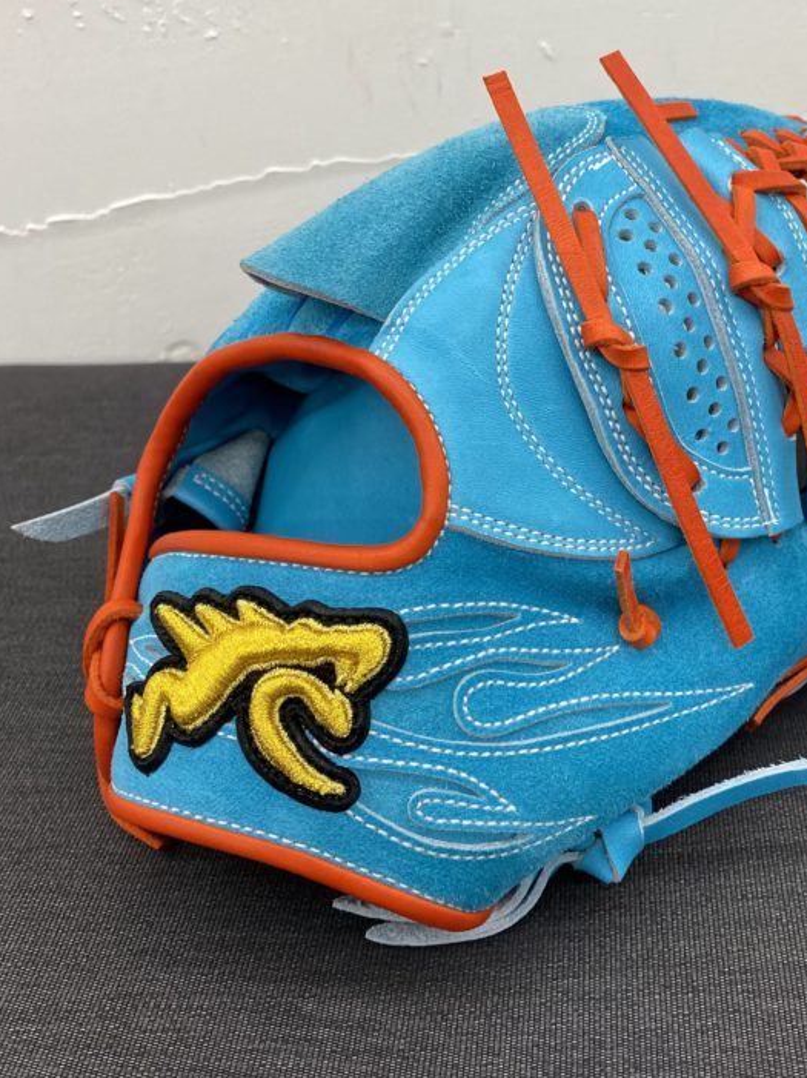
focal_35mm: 38
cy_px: 492
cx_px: 584
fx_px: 1182
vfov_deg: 48.9
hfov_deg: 37.0
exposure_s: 1/120
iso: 100
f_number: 1.8
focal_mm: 4.25
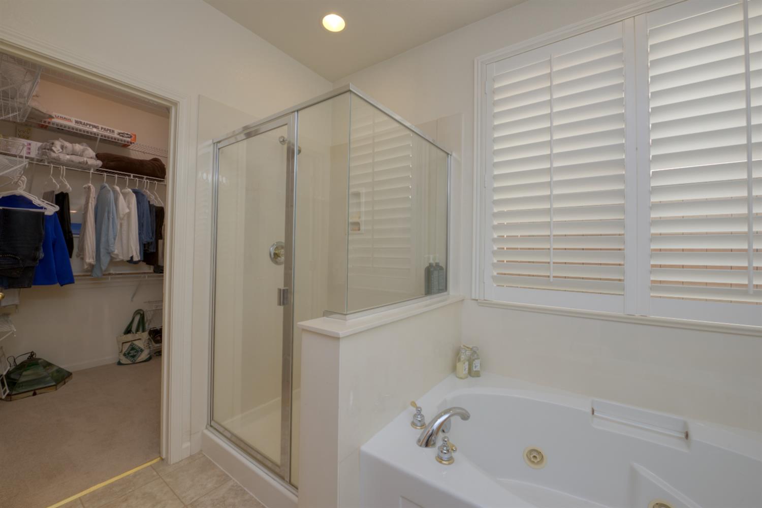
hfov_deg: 104.3
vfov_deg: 81.2
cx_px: 381
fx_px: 296
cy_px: 254
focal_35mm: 14
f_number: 10
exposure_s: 1/25
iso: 400
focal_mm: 14
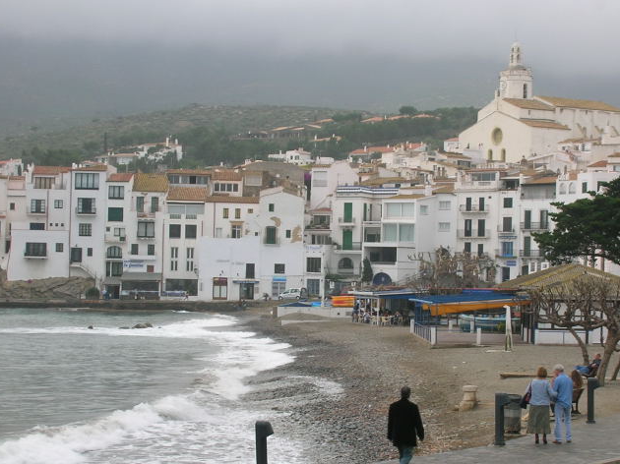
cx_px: 368
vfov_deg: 15.7
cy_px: 247
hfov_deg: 20.9
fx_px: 1683
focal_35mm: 94
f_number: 6.7
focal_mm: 12.3
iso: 50
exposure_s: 1/64.3
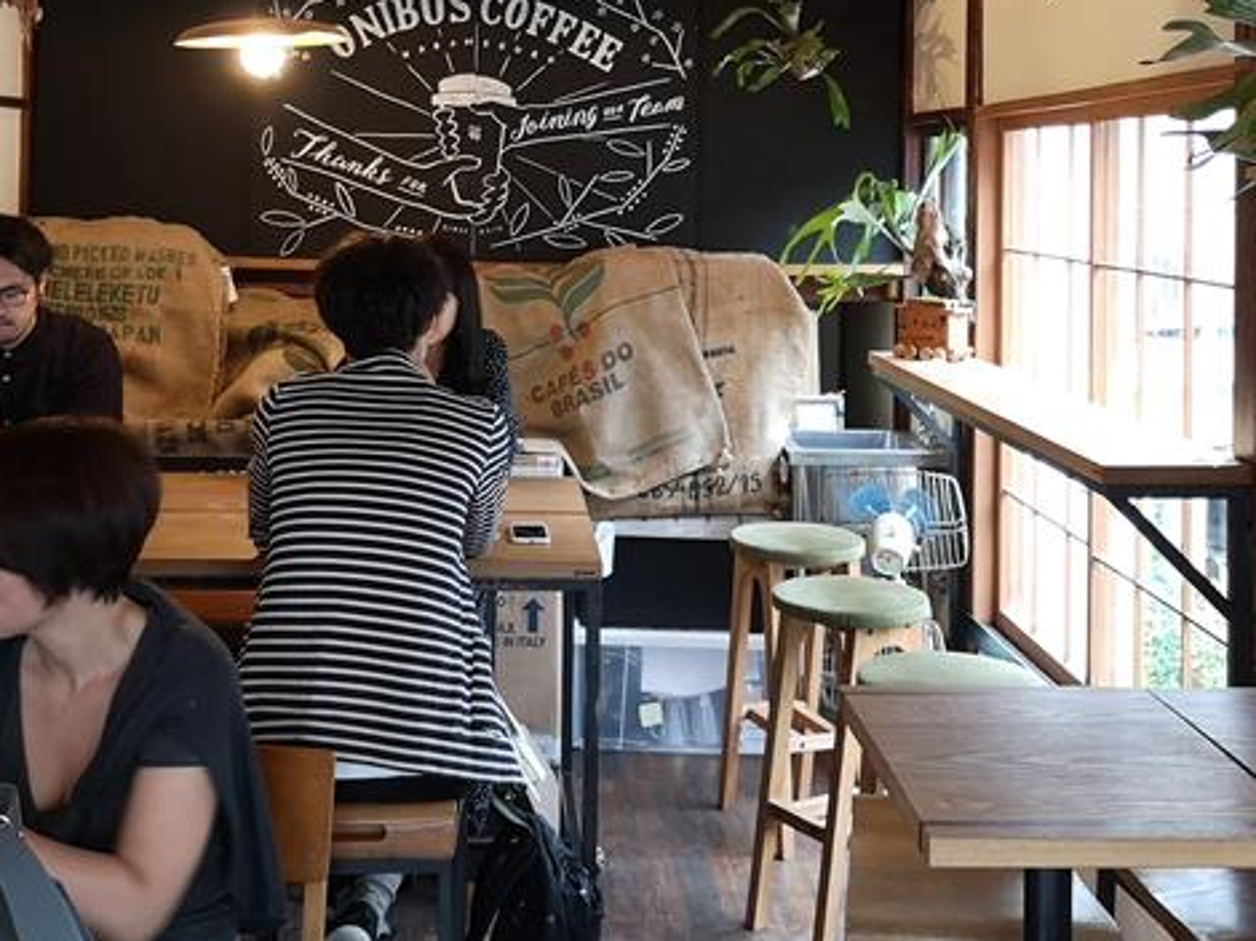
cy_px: 147
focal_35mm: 46
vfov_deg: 30.5
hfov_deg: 41.2
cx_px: 551
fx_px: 1668
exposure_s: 1/33.3
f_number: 1.8
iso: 320
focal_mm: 3.95
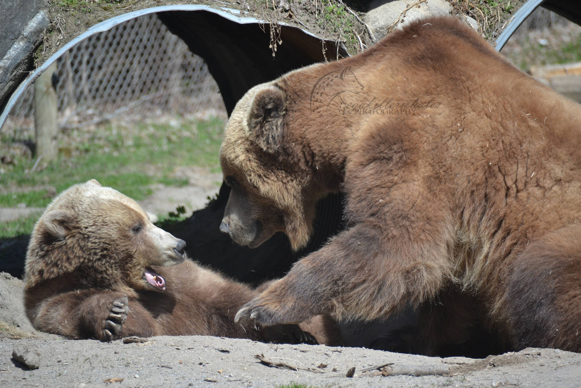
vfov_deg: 3.1
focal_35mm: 450
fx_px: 7263
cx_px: 290
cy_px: 194
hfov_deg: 4.6
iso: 400
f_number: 5.6
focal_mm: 300
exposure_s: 1/640
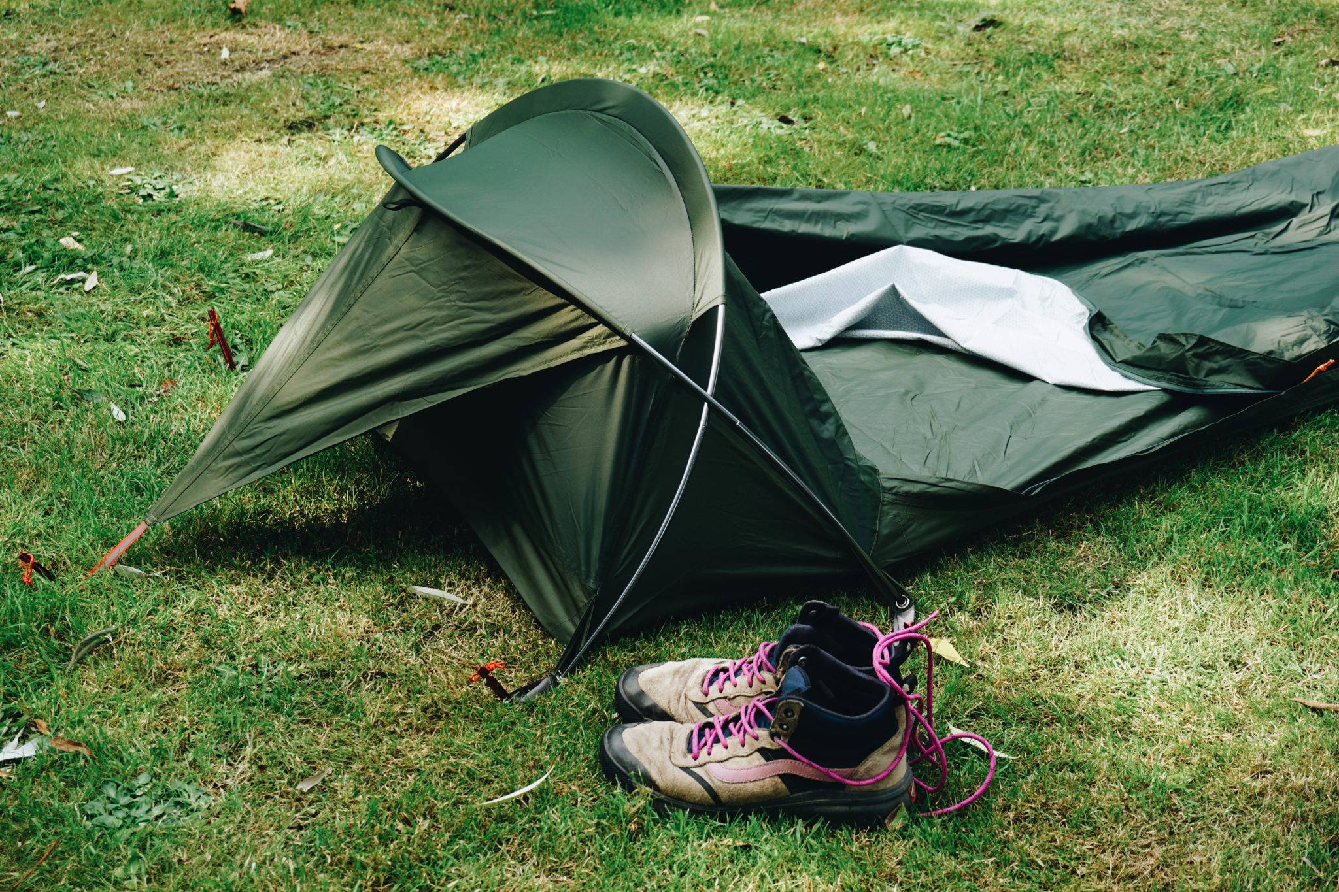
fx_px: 2231
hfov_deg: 33.4
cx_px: 670
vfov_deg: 22.6
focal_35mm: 60
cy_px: 446
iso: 100
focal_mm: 40
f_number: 6.3
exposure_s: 1/80
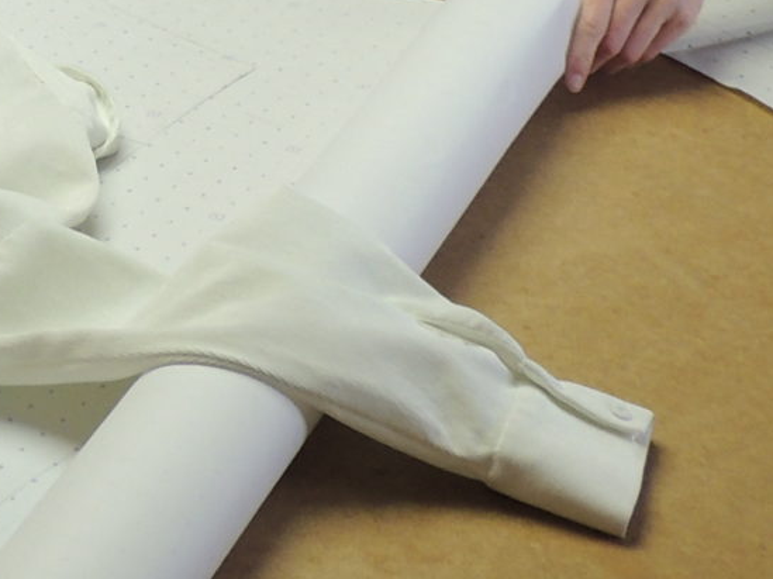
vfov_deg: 12.4
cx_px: -224
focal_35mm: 112
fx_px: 2499
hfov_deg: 16.6
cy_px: -334
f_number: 3
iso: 100
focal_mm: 4.3
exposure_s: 1/80
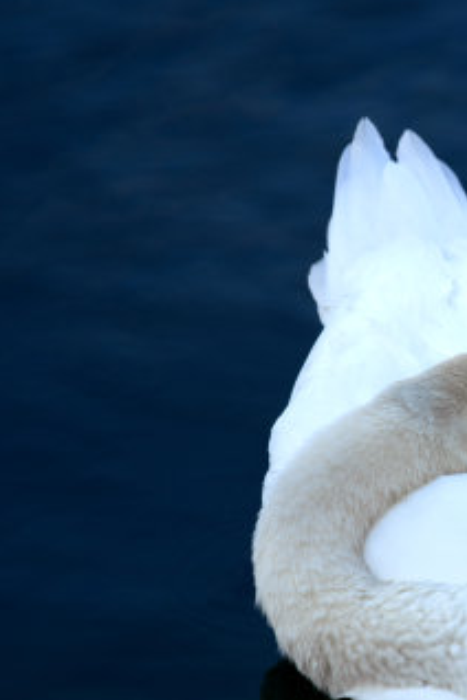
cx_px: 546
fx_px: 7491
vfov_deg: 5.4
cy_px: 408
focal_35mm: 385
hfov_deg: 3.6
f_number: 4
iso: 100
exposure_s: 1/250
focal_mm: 200
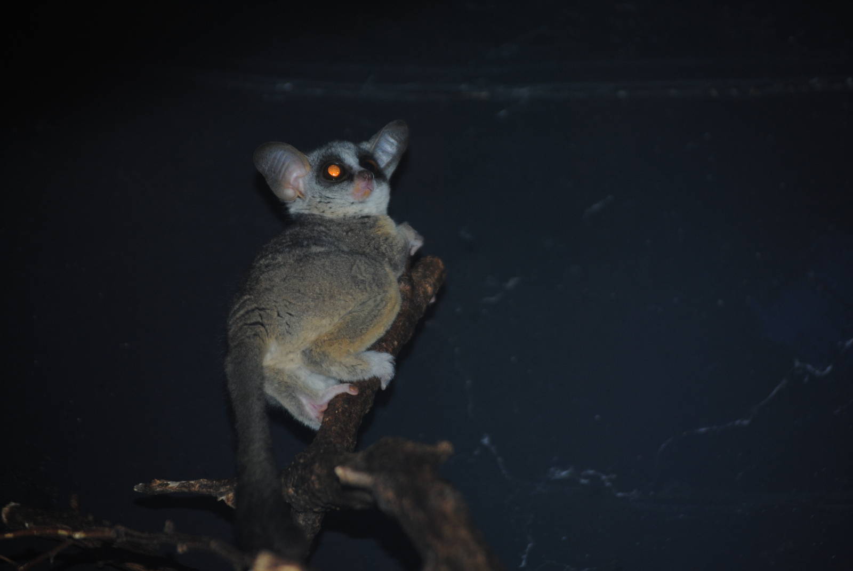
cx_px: 426
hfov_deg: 13.0
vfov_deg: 8.7
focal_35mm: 158
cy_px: 286
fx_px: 3736
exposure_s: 1/60
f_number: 4.5
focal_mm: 105
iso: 200
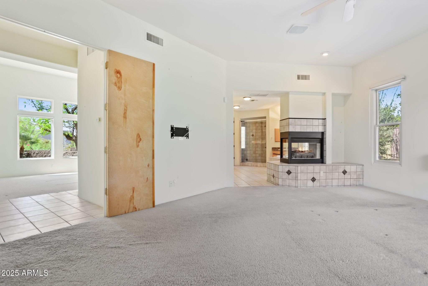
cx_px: 214
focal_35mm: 17
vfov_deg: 70.5
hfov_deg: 93.3
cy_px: 143
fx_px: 202
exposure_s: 1/20
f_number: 10
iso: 320
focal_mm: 17
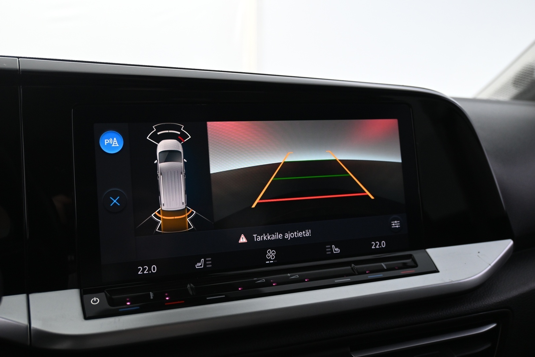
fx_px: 479
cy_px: 178
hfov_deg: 58.3
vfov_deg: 40.8
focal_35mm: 32
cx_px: 268
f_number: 4
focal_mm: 21.5
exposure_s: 1/30
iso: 900
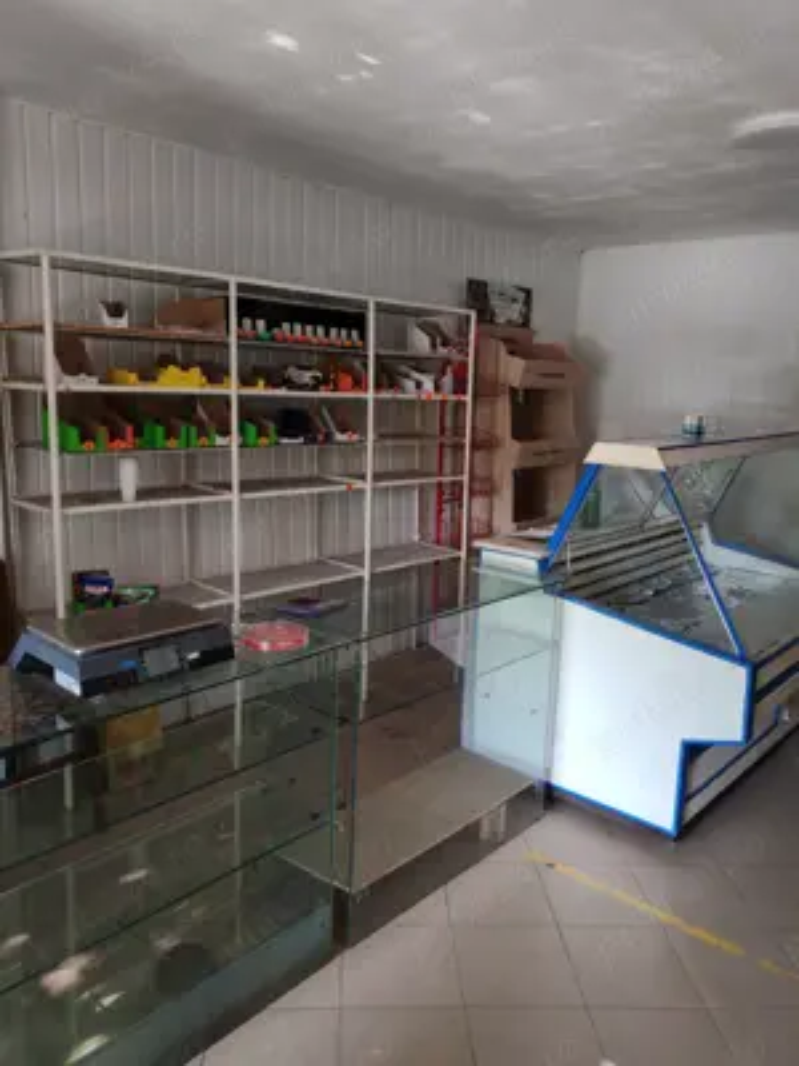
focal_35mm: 27
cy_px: 533
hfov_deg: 51.4
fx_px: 831
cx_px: 400
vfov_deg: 65.3
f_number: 1.95
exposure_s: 1/50
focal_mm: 5.52
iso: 400
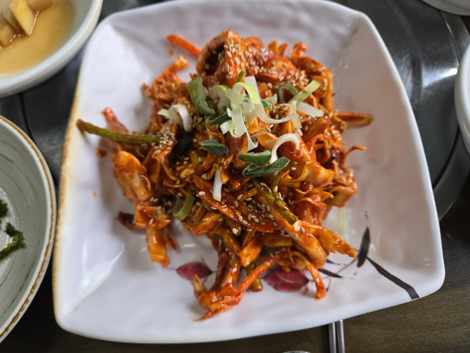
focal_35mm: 23
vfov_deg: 58.9
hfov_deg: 73.9
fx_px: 312
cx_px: 235
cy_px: 176
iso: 125
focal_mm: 5.4
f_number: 1.8
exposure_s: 1/508
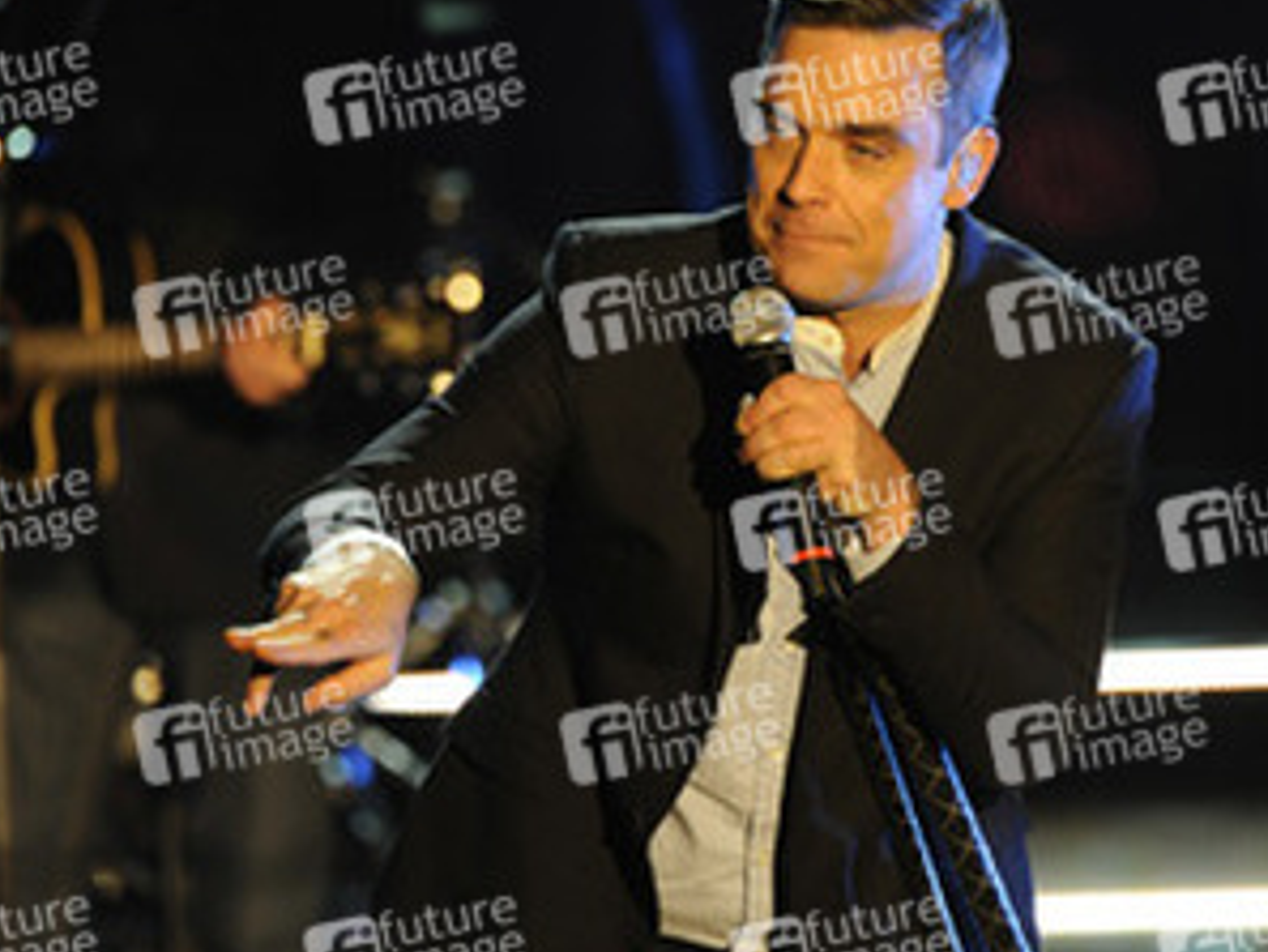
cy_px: 414
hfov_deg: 3.8
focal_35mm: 525
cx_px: 728
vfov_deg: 2.8
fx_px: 19239
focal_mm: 360
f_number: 5
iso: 2000
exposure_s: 1/100
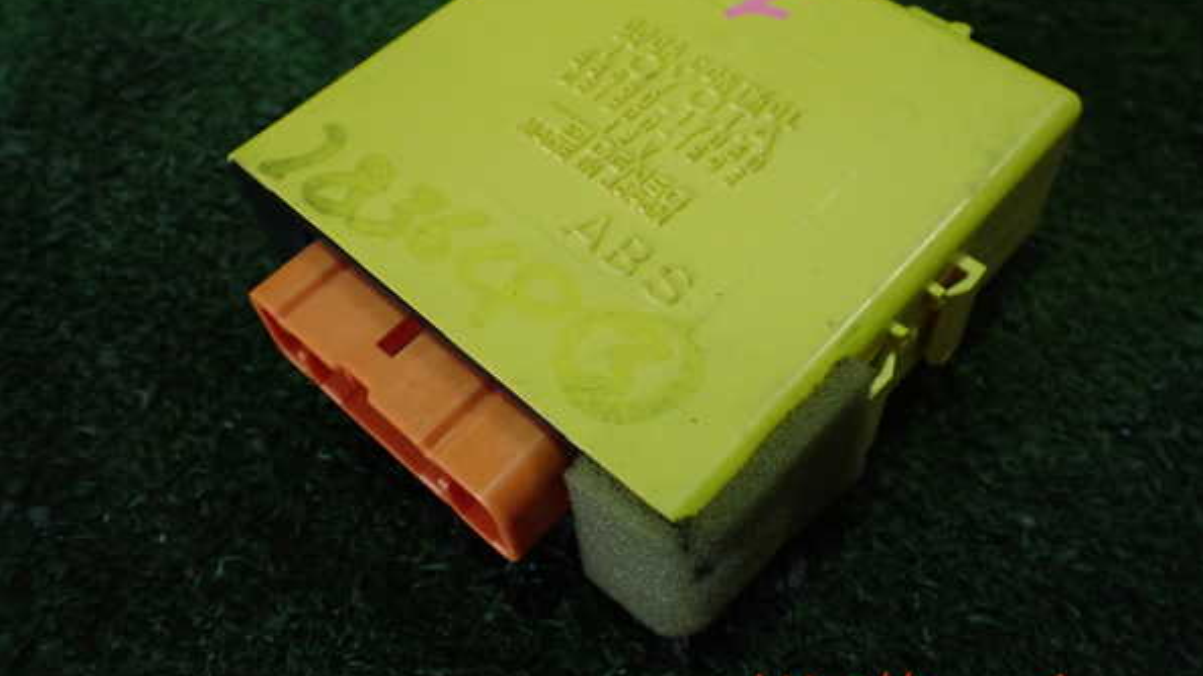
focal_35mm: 33
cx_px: 606
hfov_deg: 59.5
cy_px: 265
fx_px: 1053
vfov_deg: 35.5
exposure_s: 1/125
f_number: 2.3
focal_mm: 5.4
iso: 500
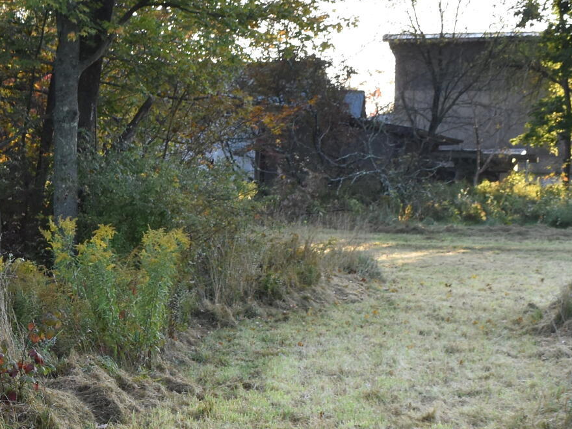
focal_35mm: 118
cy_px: 424
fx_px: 1950
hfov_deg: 16.0
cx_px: -112
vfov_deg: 12.4
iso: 400
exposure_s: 1/160
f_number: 6.3
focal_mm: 24
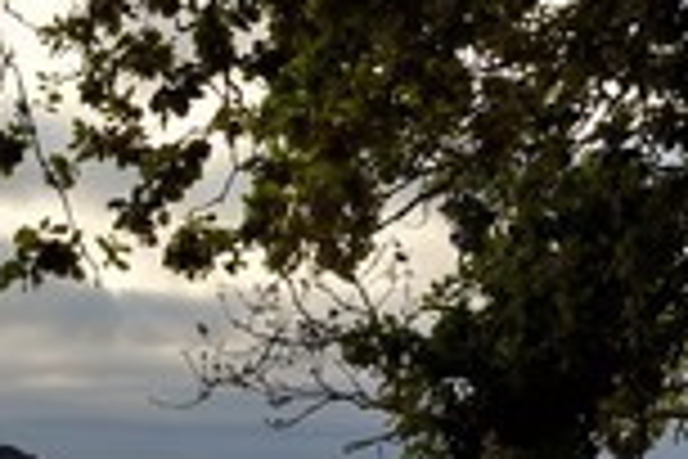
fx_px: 2522
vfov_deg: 10.2
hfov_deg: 14.8
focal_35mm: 132
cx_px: -207
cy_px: 536
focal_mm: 48
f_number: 9
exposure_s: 1/500
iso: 200
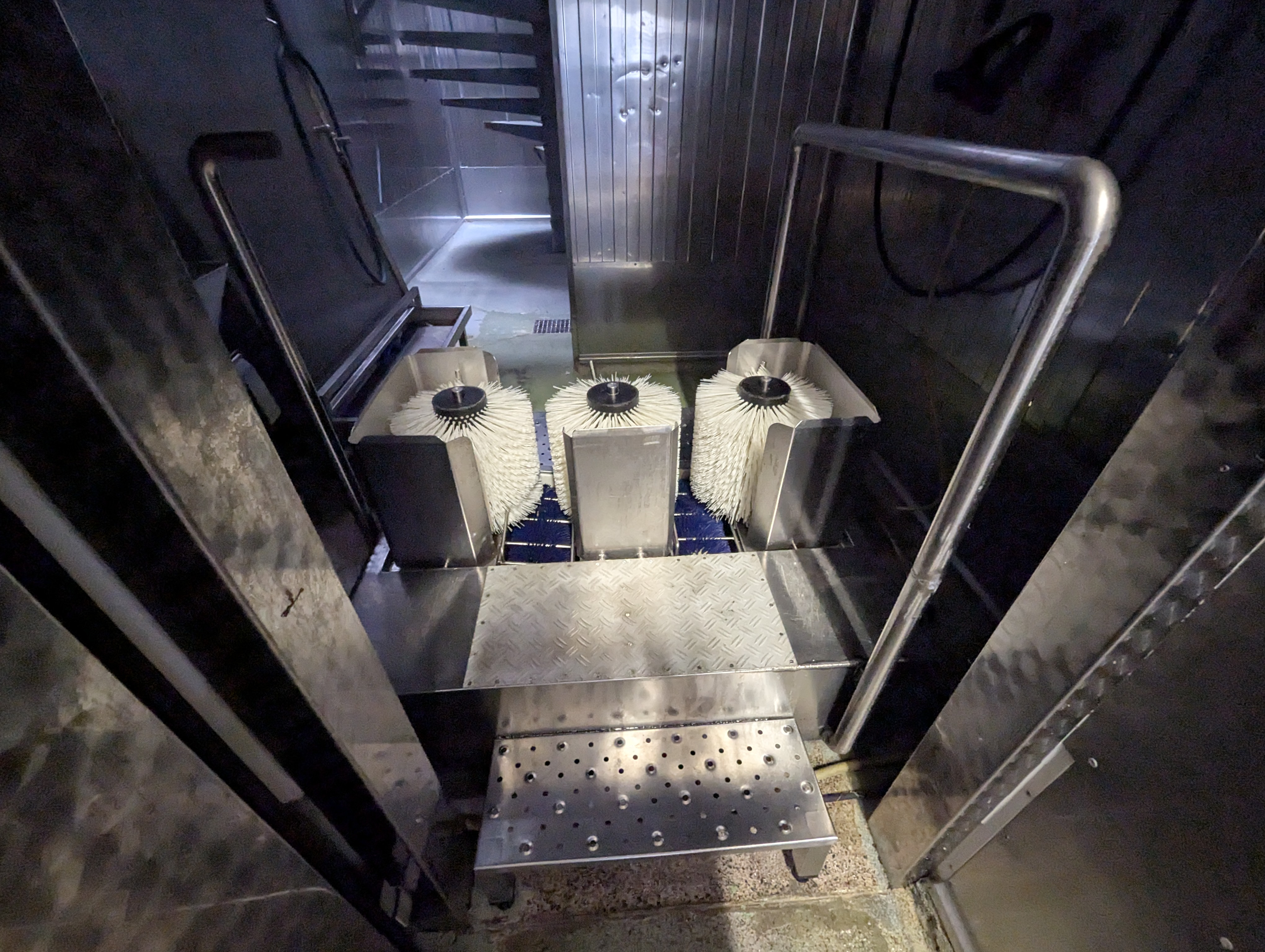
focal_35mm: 13
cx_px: 632
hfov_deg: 106.1
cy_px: 476
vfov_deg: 90.1
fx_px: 476
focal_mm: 1.95
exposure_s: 1/25
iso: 1684
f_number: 2.2
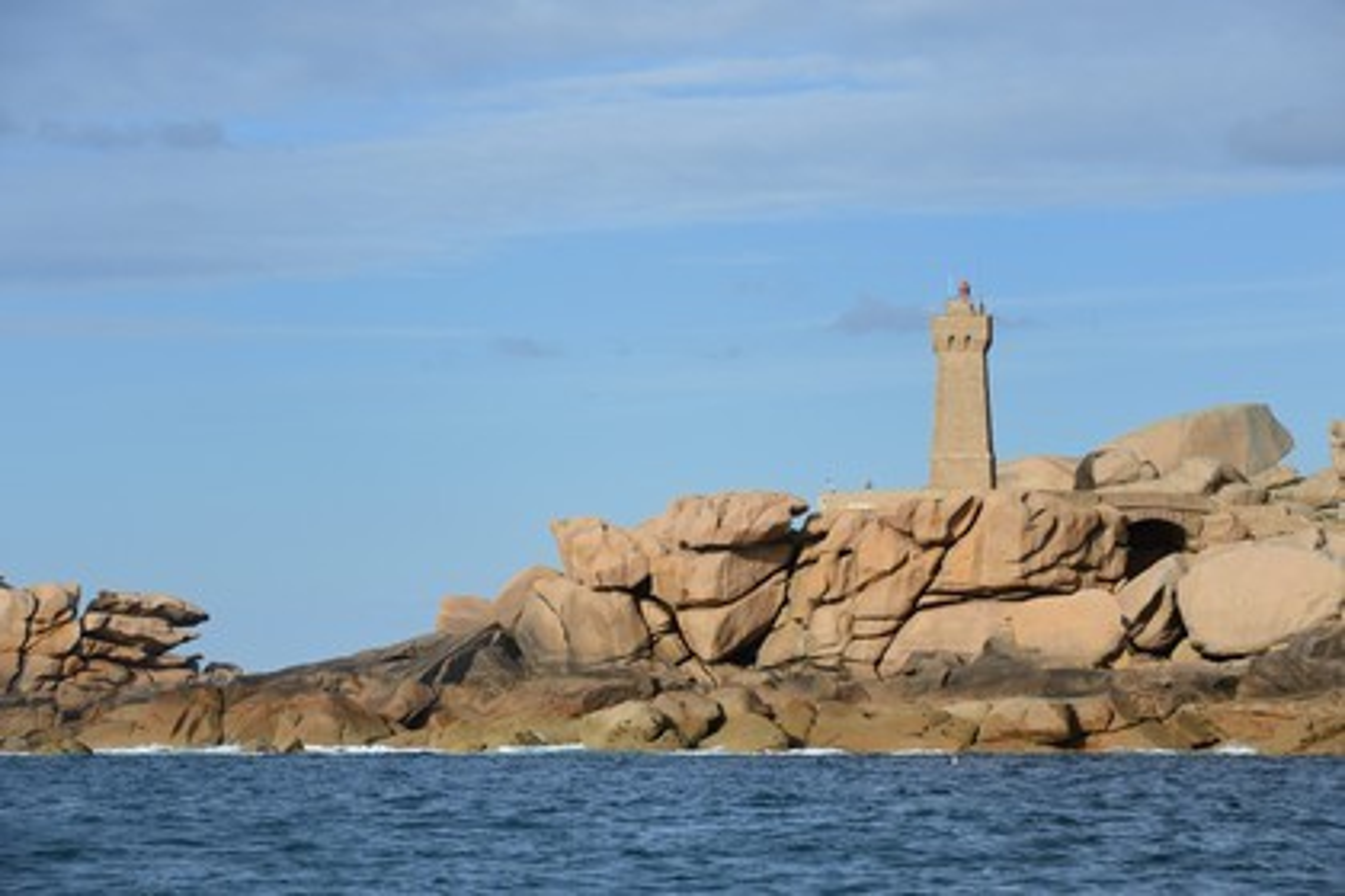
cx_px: 672
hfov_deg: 15.2
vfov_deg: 10.2
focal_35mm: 135
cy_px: 448
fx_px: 5043
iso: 400
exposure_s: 1/1000
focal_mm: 135
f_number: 9
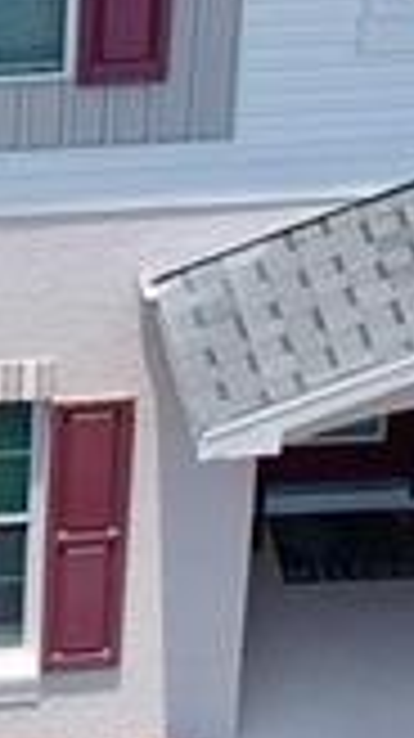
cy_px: -252
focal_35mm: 170
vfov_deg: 12.2
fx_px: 3325
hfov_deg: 7.0
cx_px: -148
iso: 100
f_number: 2.6
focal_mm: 4.49
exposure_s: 1/1250
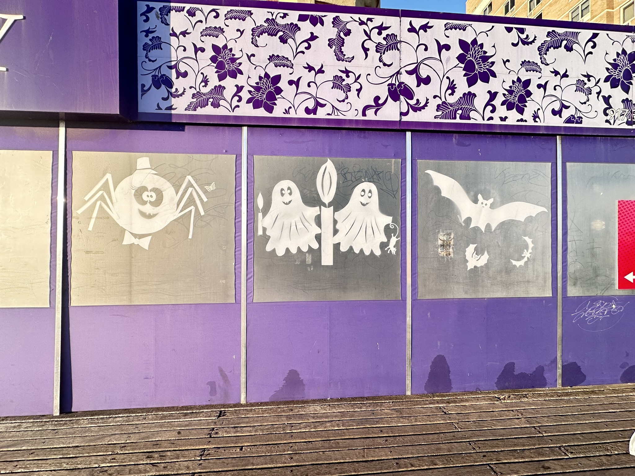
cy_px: 238
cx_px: 318
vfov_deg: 85.7
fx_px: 257
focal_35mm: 14
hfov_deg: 102.1
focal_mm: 2.22
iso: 40
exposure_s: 1/185
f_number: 2.2
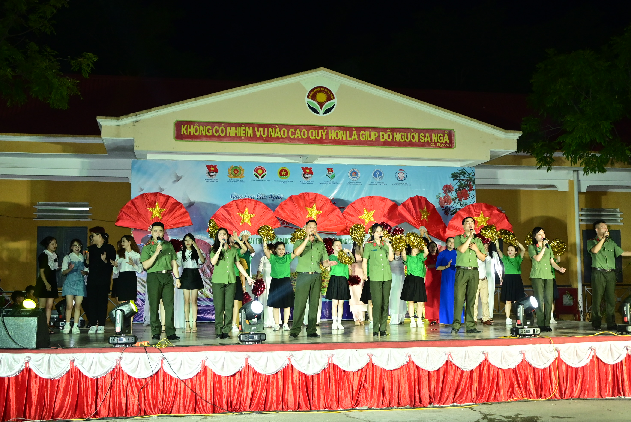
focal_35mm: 45
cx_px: 316
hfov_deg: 43.6
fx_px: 789
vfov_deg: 29.9
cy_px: 211
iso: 2000
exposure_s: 1/200
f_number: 4.5
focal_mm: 30
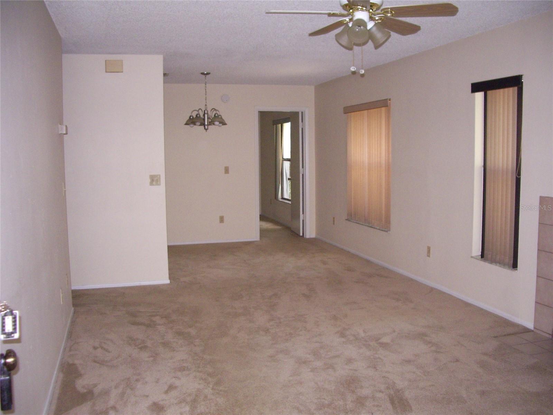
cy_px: 208
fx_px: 559
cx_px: 276
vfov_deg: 40.7
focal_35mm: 35
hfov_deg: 52.6
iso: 160
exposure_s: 1/40
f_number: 2.6
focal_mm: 5.8
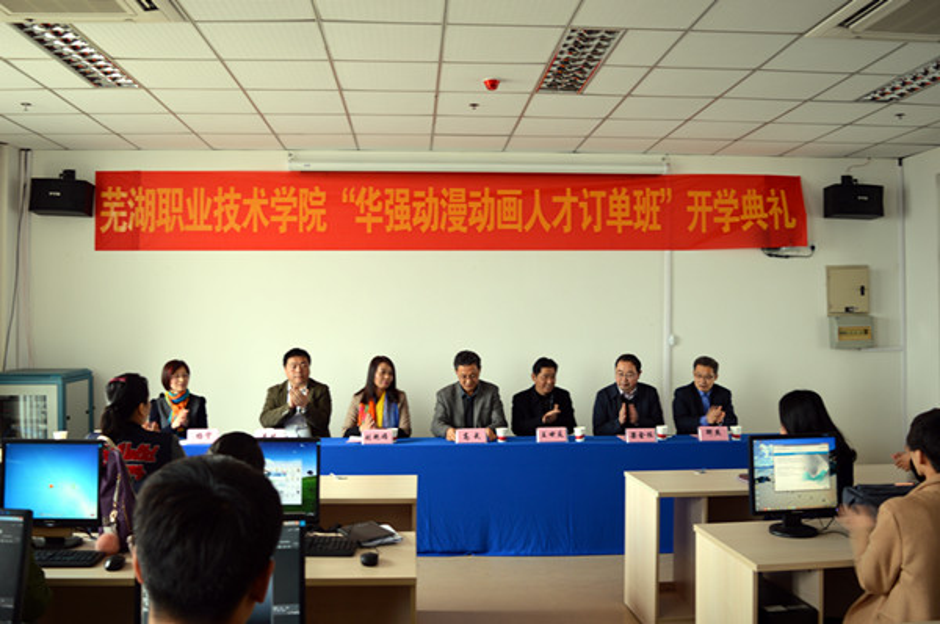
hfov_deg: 57.3
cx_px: 470
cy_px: 312
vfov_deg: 39.8
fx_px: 860
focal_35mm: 33
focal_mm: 22
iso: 100
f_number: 3.8
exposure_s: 1/15
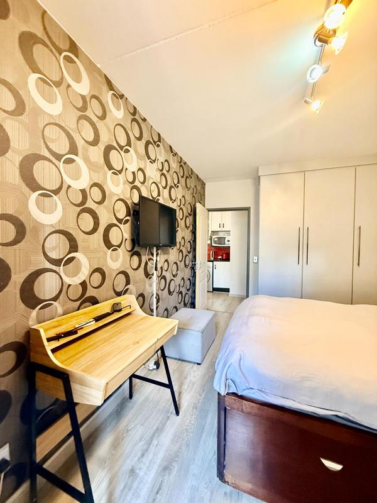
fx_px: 203
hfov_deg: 85.7
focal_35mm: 14
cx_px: 188
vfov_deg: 102.1
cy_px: 252
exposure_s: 1/50
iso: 640
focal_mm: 2.22
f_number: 2.2
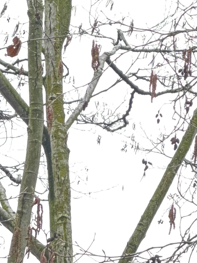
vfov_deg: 4.5
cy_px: -33
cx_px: 76
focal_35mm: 444
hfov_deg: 3.3
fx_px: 3370
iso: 200
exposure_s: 1/121
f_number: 2.8
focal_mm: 15.66
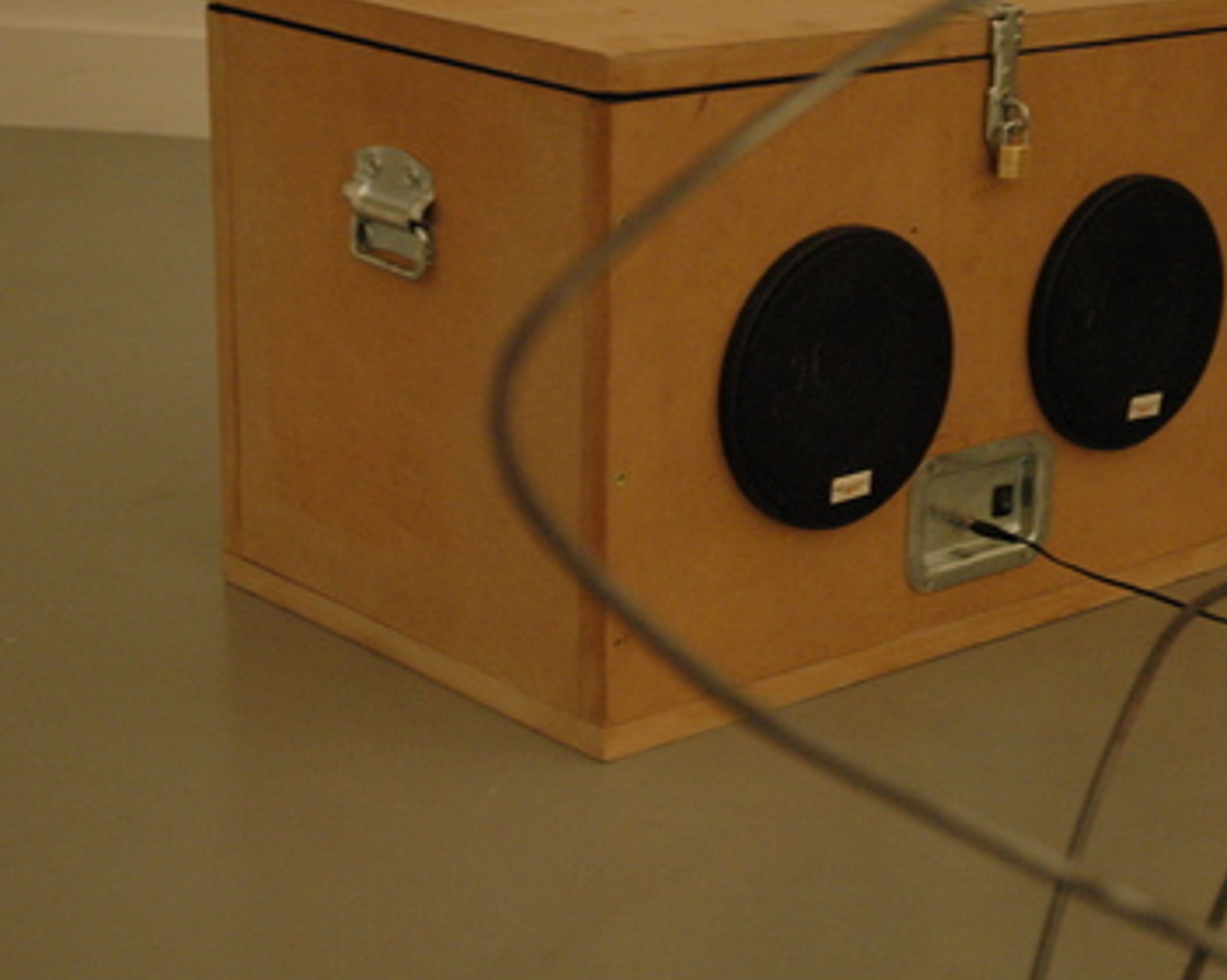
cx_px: 840
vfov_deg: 19.1
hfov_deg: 23.7
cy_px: 419
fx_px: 2903
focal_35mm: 80
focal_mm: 40
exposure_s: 1/8
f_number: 4.5
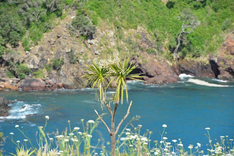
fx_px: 1300
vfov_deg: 6.9
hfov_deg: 10.3
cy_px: 78
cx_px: 117
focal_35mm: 200
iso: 250
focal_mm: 200
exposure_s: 1/320
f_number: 9
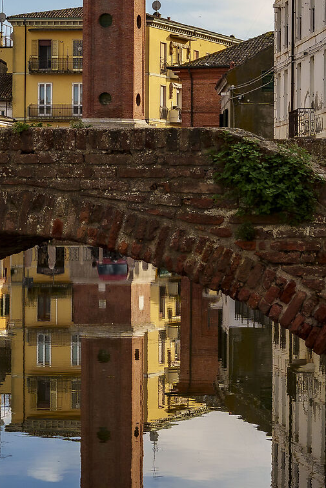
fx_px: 1782
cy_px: 225
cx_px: 115
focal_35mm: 131
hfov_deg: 10.4
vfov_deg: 15.6
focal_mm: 41.4
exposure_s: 1/500
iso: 100
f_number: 7.1
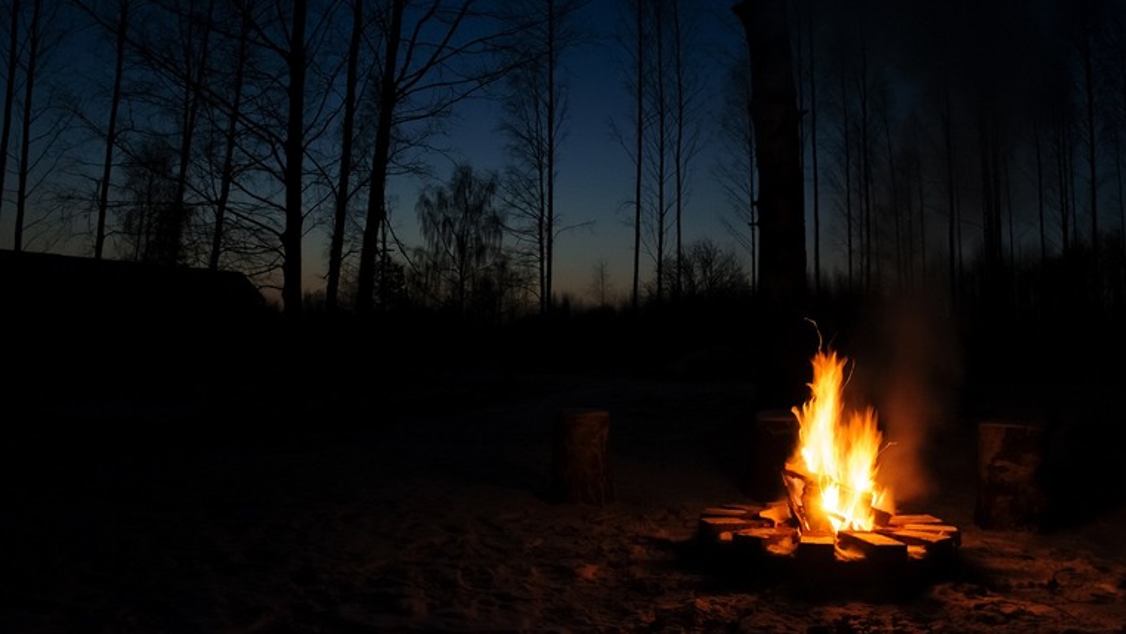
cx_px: 569
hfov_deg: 64.3
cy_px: 253
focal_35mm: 30
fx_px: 896
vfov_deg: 38.8
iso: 3200
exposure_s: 1/4
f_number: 32
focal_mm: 28
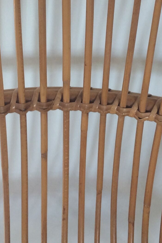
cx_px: 59
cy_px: 50
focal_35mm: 82
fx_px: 553
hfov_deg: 16.6
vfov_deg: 24.4
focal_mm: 3.3
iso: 32
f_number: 2.4
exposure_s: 1/25
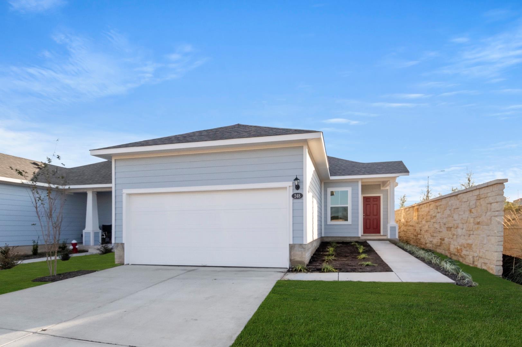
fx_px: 522
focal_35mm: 36
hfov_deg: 53.2
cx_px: 261
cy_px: 174
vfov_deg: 36.8
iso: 400
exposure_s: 1/1250
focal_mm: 24
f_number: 8
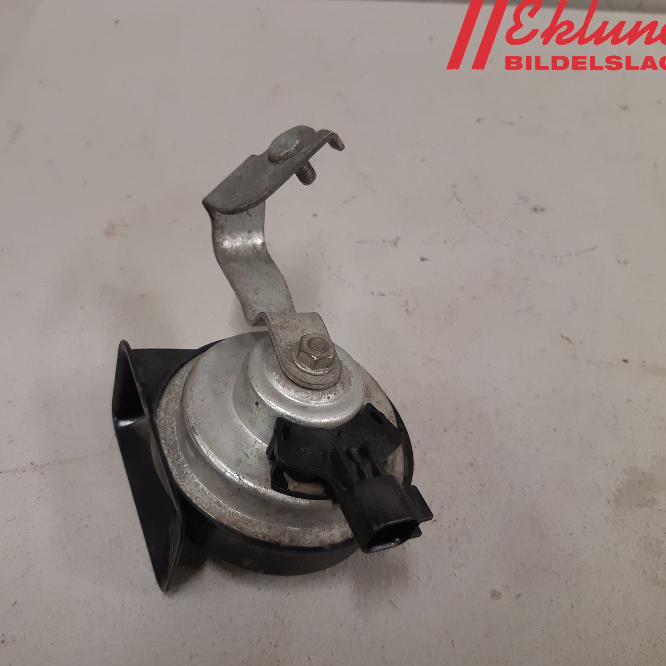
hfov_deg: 52.2
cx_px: 266
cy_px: 333
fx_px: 675
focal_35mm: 31
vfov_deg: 52.5
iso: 100
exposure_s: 1/50
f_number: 1.7
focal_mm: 3.93
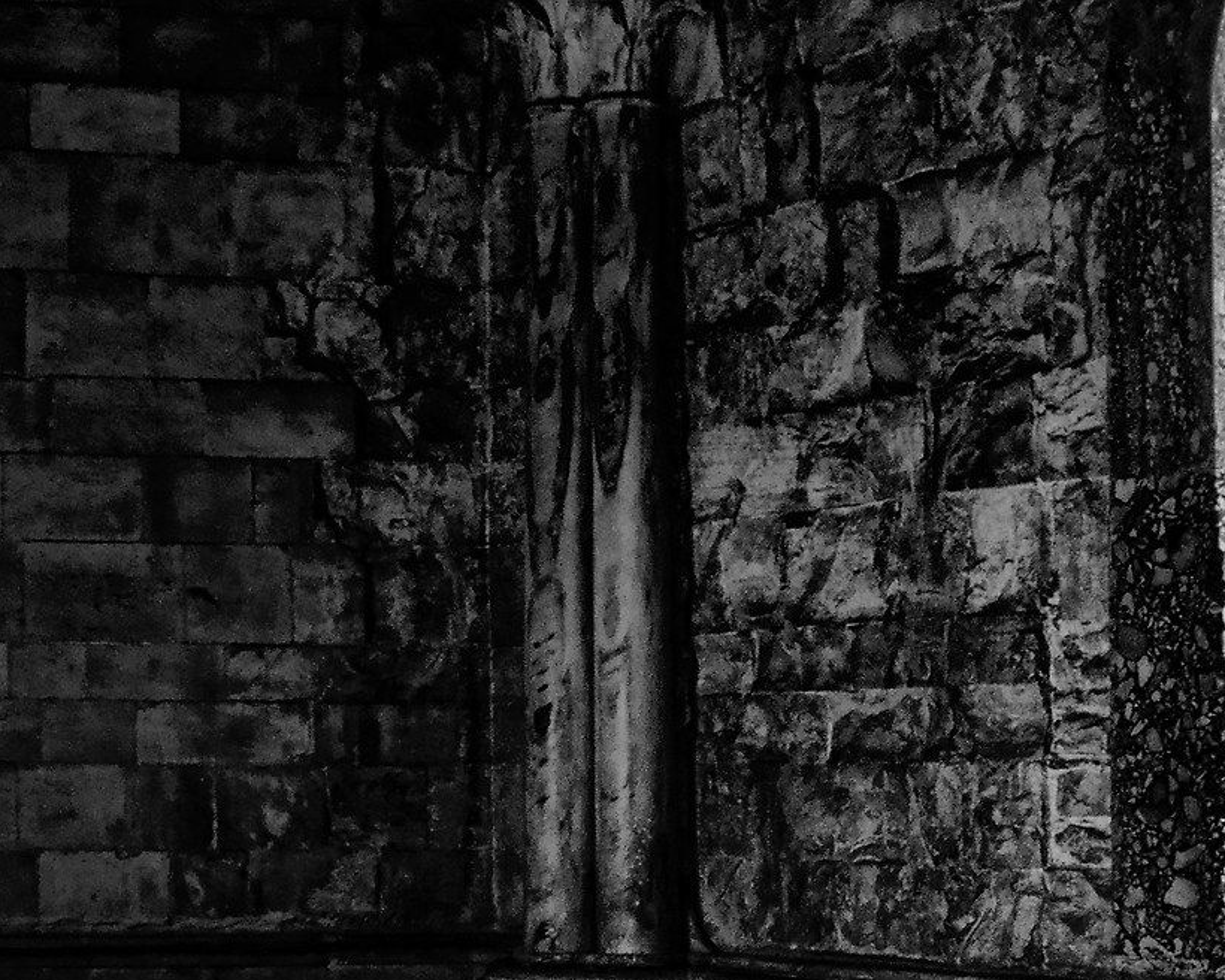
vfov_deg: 20.5
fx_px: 2683
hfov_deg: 25.4
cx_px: 933
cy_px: 190
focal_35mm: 74
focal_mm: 18
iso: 640
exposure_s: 1/320
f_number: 3.5
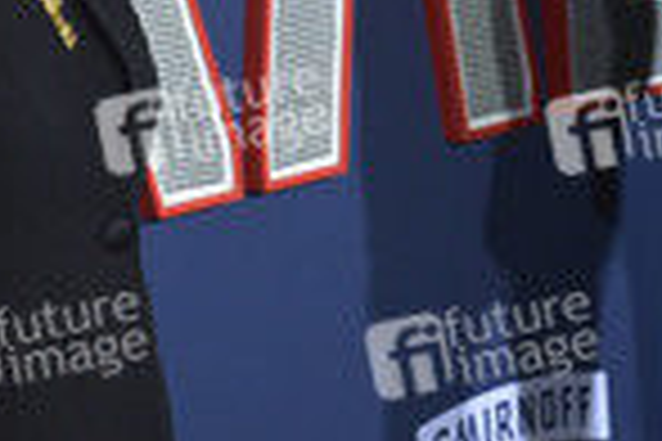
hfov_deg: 7.9
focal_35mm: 261
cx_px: 90
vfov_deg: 5.3
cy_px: 9
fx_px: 4799
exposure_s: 1/320
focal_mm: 85
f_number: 6.3
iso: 2000
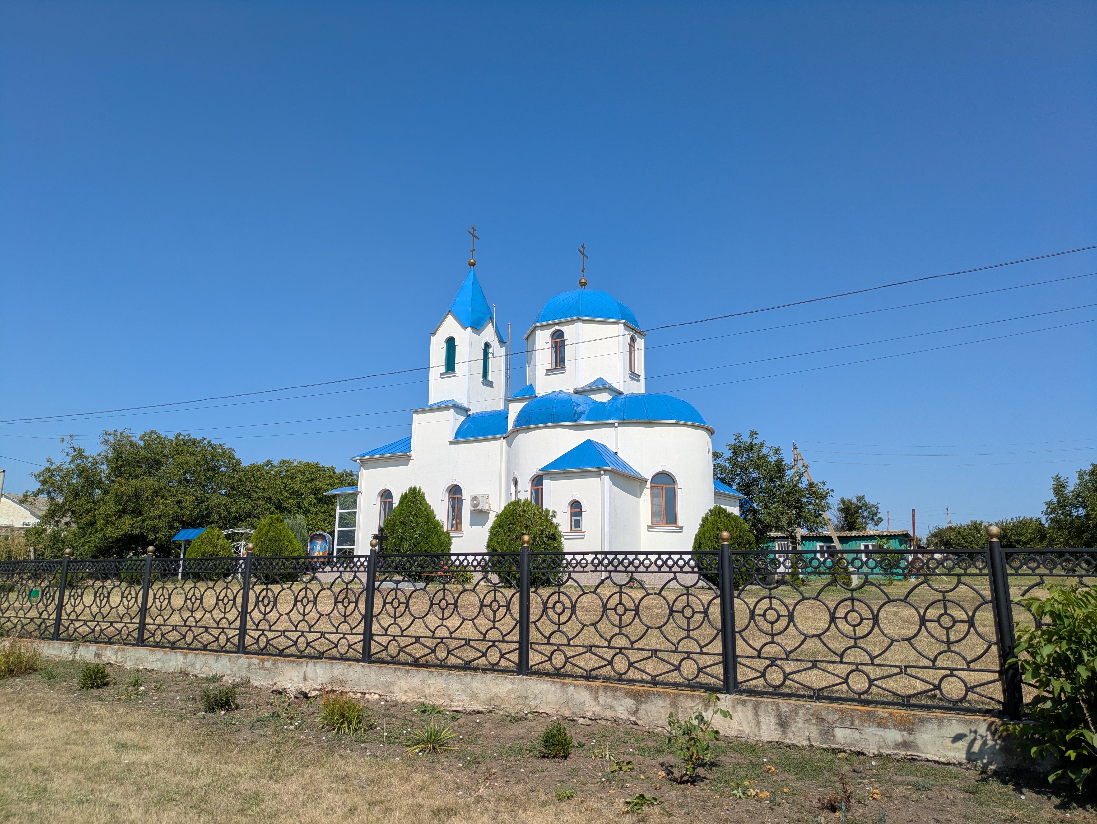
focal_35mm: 25
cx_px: 548
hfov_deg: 69.4
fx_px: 793
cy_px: 412
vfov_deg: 54.9
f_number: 1.89
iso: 50
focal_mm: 5.43
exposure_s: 1/3953
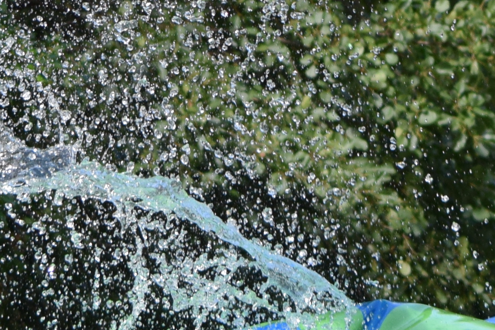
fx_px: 5707
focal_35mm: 415
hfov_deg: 5.0
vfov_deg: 3.3
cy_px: -106
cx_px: 265
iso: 400
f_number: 4.5
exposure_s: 1/1250
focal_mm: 58
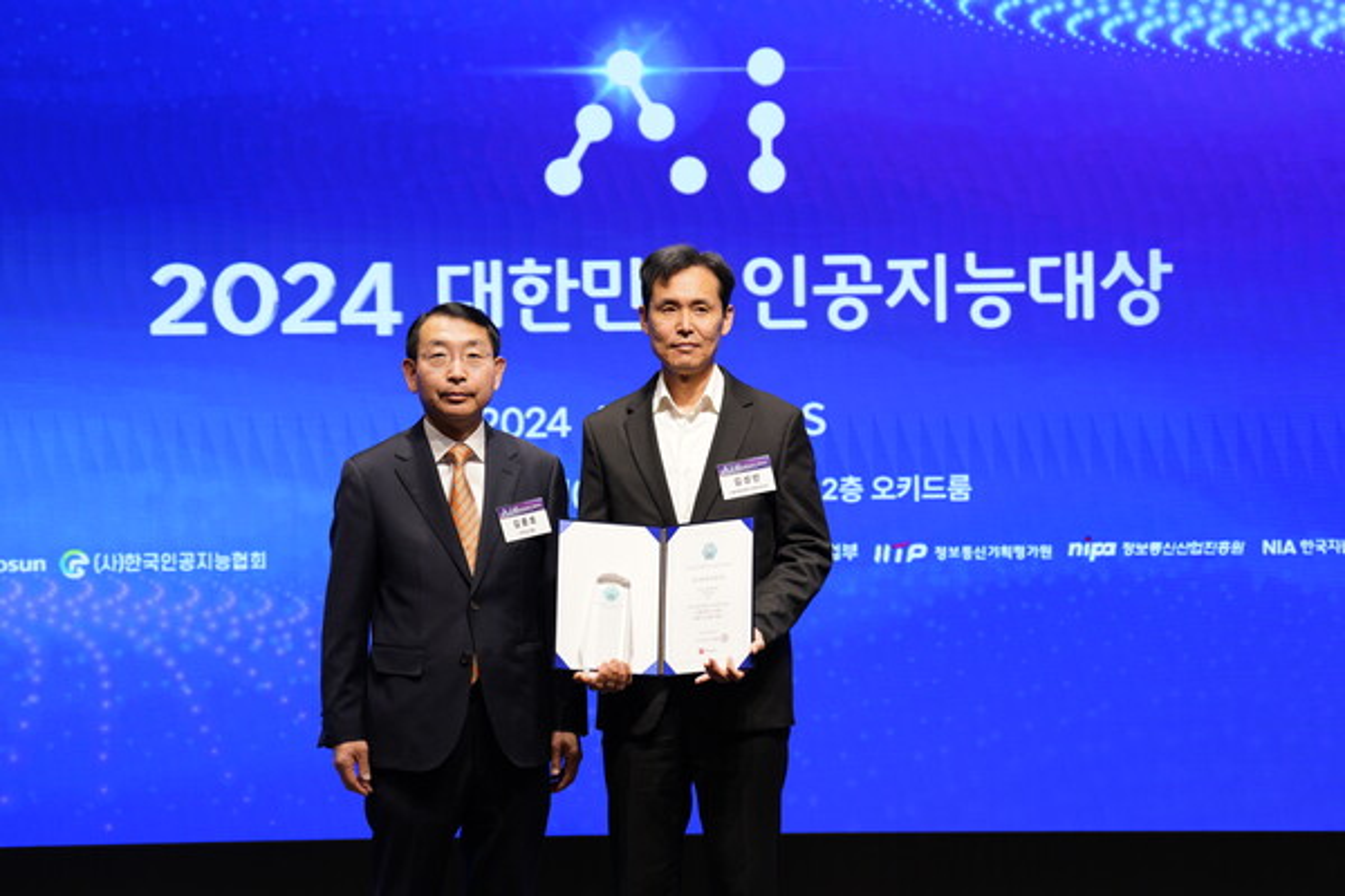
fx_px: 3512
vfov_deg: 14.6
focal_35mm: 94
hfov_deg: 21.7
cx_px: 672
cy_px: 448
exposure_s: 1/200
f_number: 2.8
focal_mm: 94
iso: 400
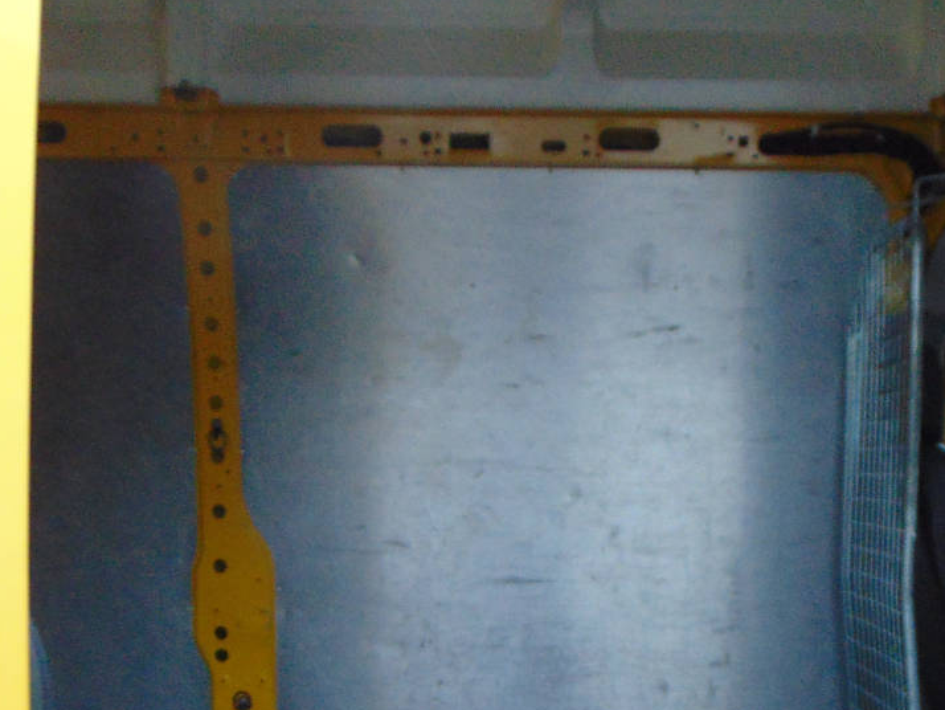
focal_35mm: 56
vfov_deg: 25.0
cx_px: 557
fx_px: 1529
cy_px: 695
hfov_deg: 34.2
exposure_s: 1/30
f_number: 3
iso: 250
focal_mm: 4.5
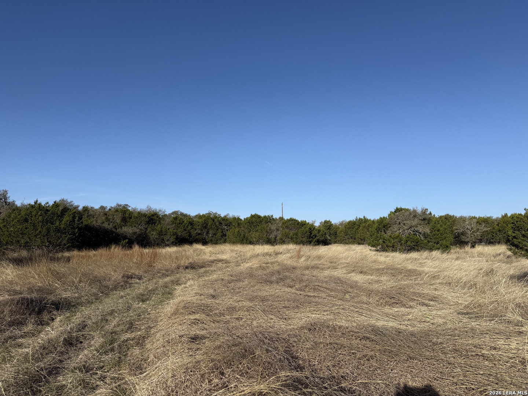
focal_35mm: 24
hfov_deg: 71.6
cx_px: 264
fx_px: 366
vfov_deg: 56.8
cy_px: 198
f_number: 1.78
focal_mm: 6.76
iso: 80
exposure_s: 1/5714
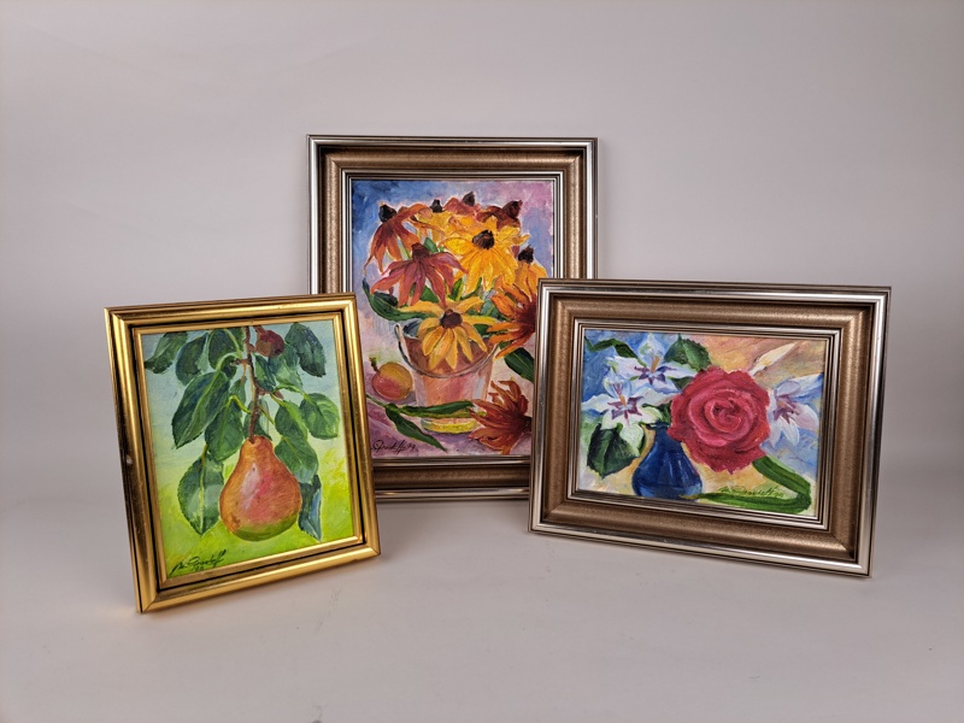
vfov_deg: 56.8
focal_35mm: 24
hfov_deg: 71.6
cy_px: 362
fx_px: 668
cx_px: 482
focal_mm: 5.23
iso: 50
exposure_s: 1/115
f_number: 1.8
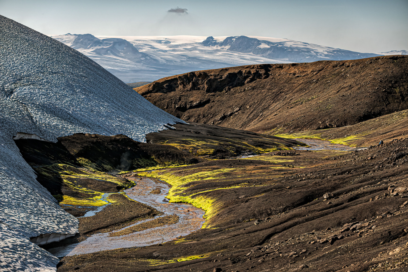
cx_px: 204
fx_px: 963
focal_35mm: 85
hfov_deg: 23.9
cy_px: 136
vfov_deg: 16.1
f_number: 4
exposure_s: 1/500
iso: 64
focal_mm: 31.46
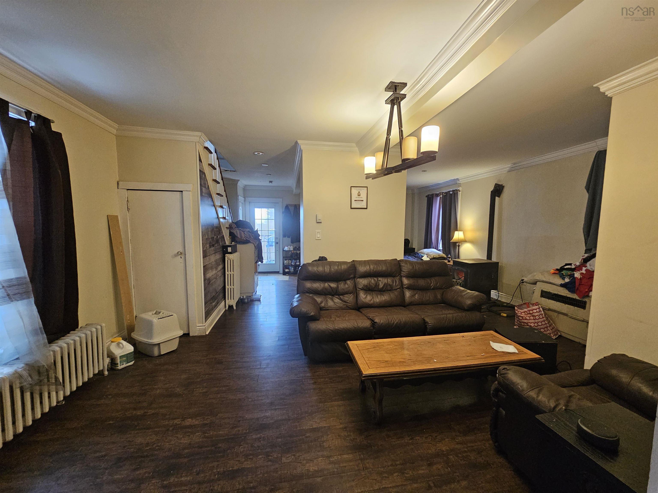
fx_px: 247
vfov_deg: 89.9
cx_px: 329
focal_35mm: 13
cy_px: 246
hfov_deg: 106.2
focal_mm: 2.2
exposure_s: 1/60
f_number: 2.2
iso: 320
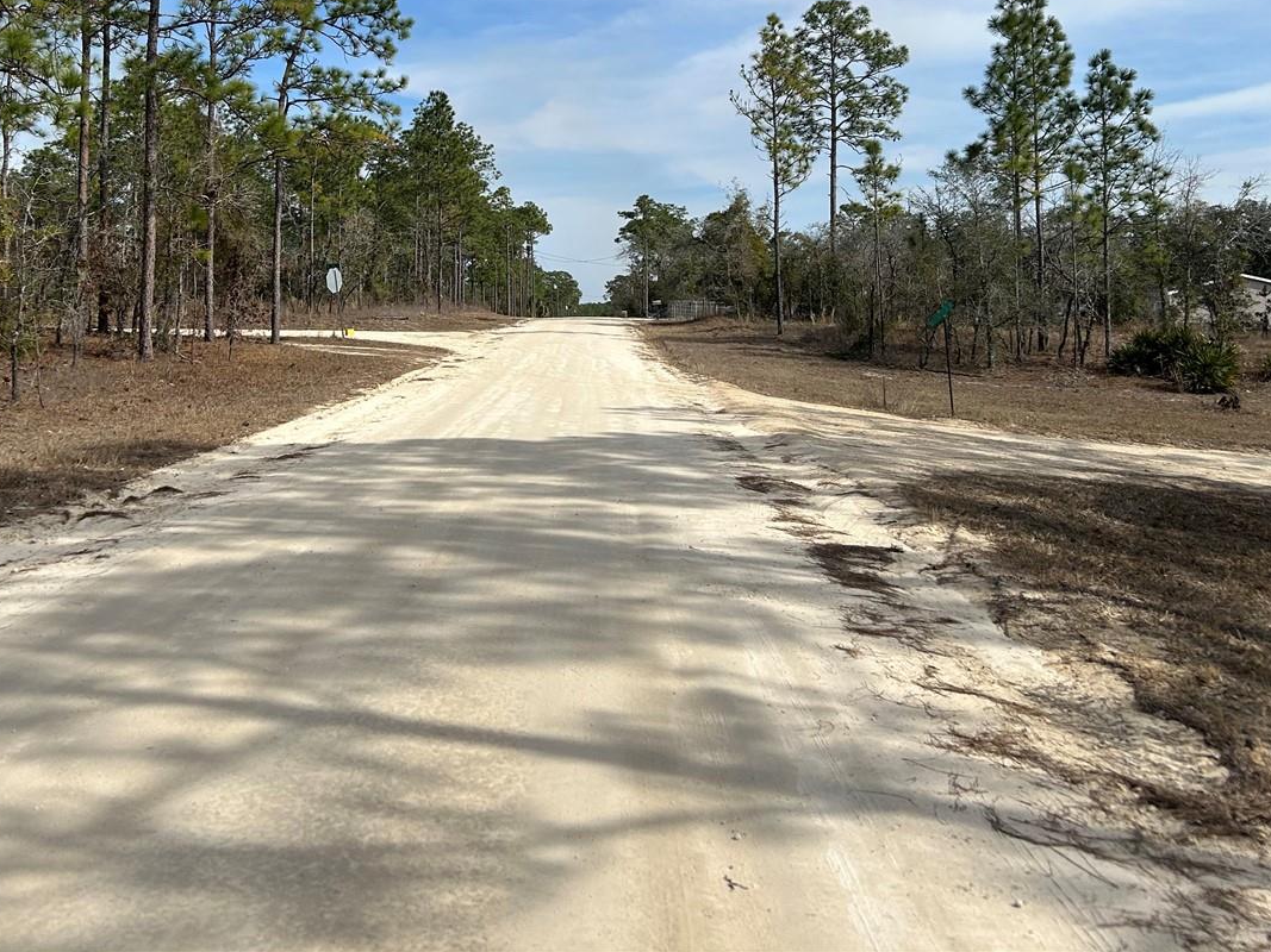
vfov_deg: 36.0
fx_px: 1432
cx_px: 516
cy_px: 239
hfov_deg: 47.6
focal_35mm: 39
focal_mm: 5.7
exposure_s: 1/5882
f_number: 1.5
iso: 50
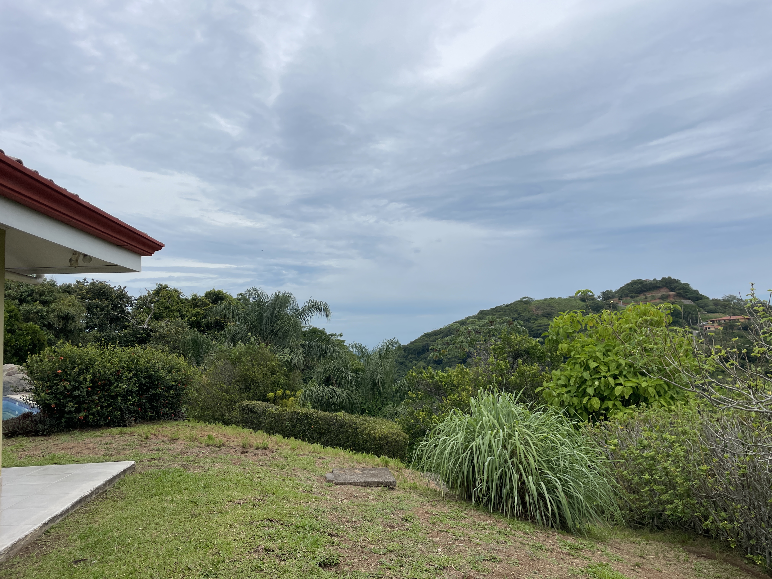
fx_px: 580
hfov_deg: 67.3
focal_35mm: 26
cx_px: 386
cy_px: 290
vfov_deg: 53.1
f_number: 1.6
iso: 32
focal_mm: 4.2
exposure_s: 1/6897
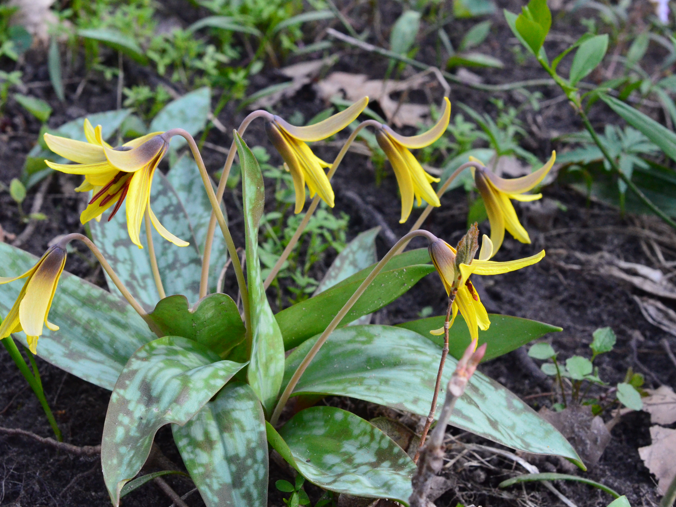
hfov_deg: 27.4
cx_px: 277
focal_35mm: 71
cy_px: 272
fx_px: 1387
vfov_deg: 20.7
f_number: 11
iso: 2500
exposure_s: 1/400
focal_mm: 40
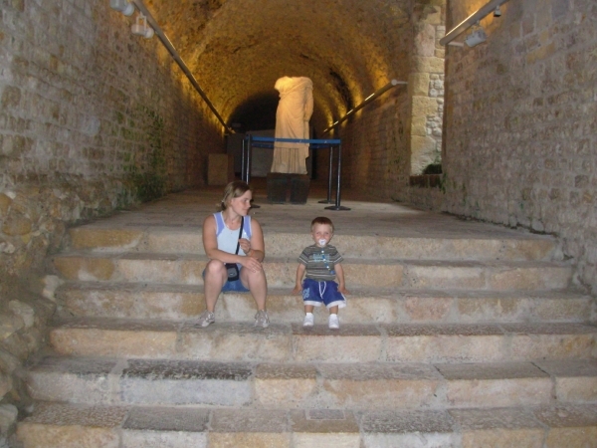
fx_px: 655
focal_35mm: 38
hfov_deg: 49.0
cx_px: 298
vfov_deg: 37.7
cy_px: 224
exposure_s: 1/128
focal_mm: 6.3
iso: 200
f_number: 2.9
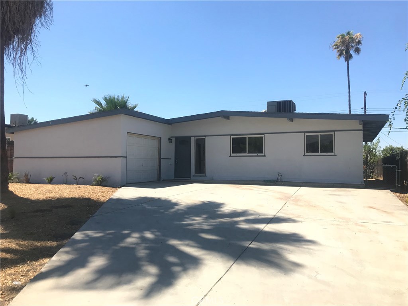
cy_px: 153
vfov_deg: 49.7
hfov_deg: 63.4
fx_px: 330
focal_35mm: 28
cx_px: 204
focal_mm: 3.99
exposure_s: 1/2128
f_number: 1.8
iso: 20
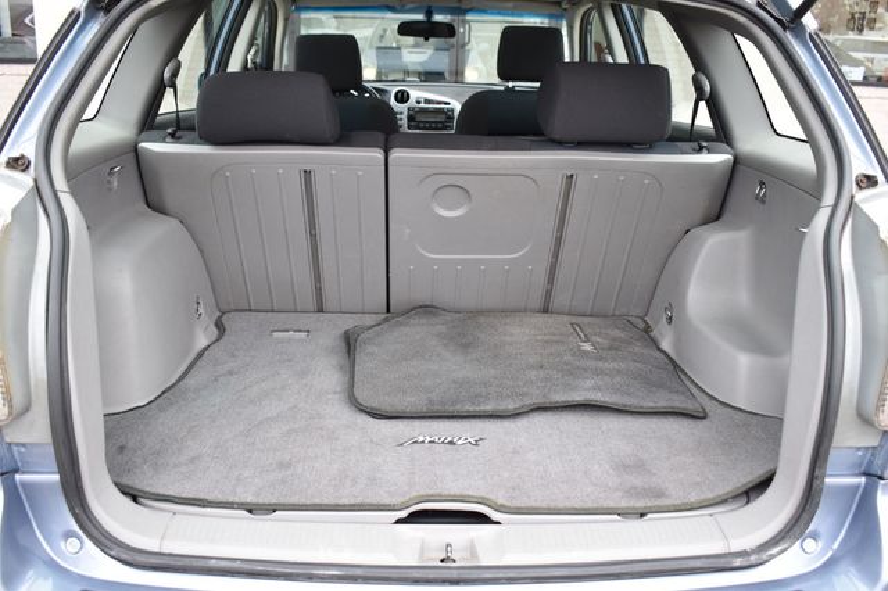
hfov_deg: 57.2
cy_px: 296
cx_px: 444
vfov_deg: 39.9
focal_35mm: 33
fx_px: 814
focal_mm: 22
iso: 400
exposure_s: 1/100
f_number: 5
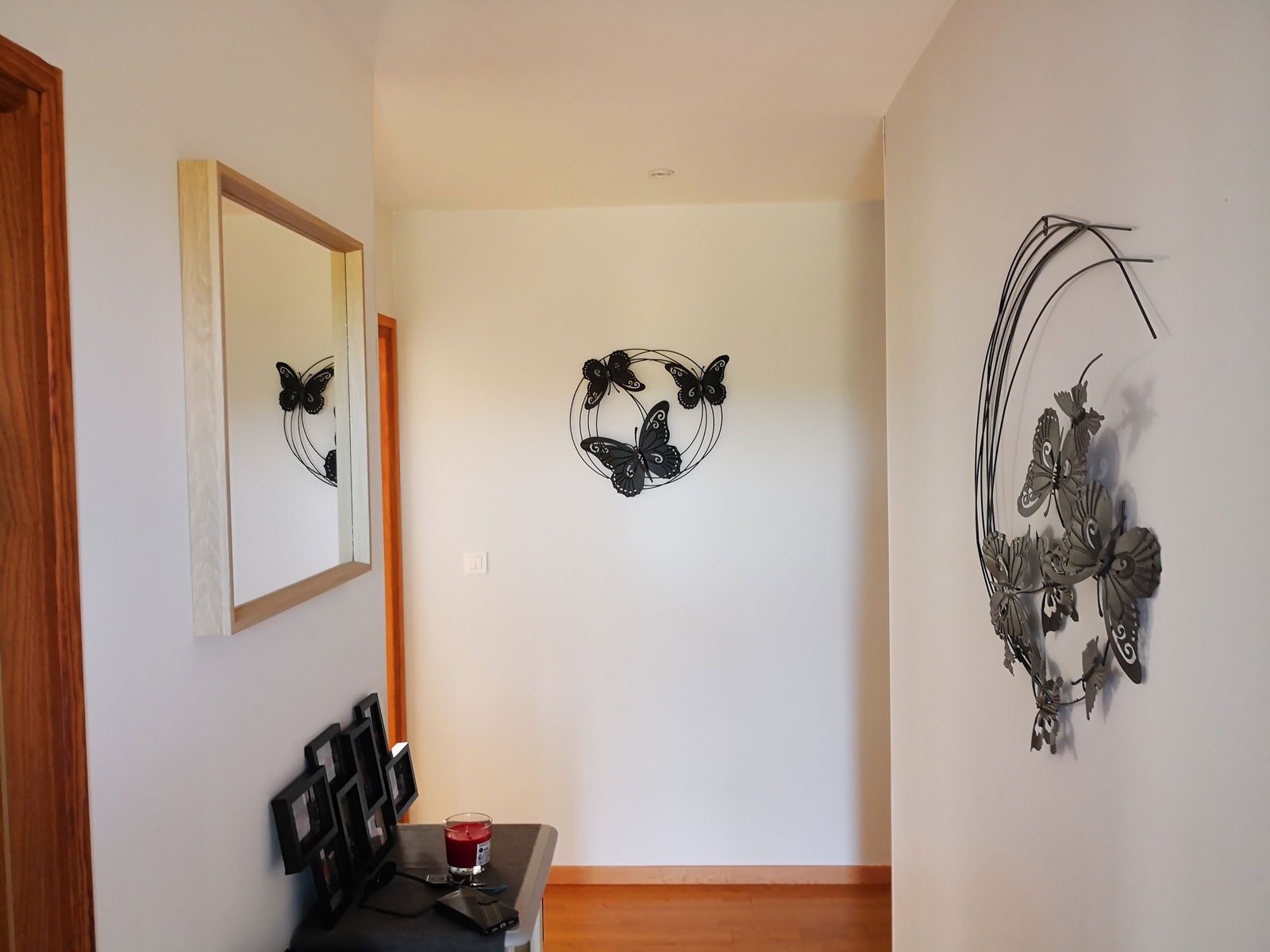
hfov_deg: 65.3
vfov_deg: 51.4
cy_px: 476
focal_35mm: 27
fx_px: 991
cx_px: 635
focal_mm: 3.95
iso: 160
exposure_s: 1/33.3
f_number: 1.6
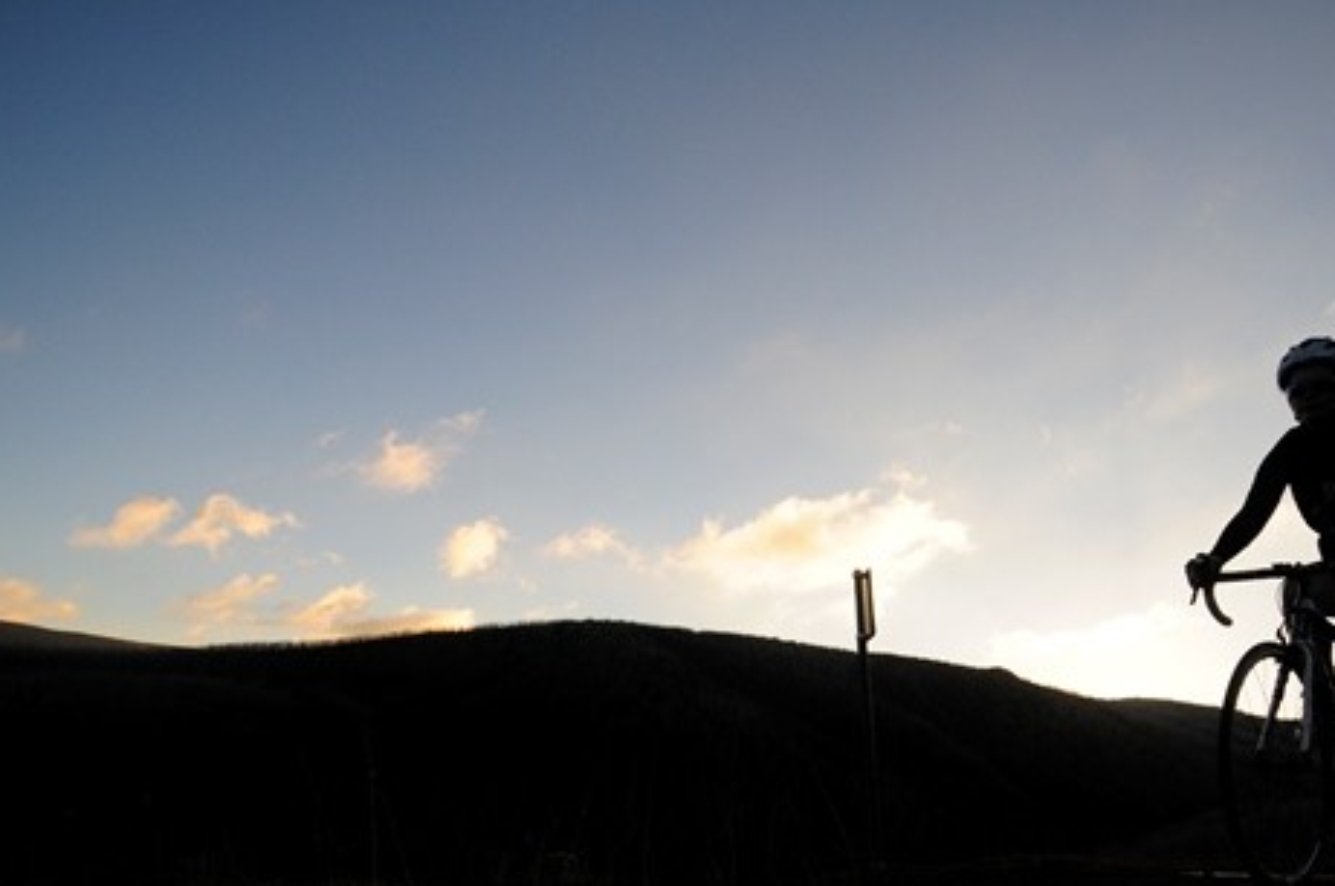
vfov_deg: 50.5
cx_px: 753
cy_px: 563
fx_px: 926
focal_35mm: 25
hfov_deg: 71.3
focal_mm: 12
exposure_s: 1/2000
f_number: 4
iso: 320
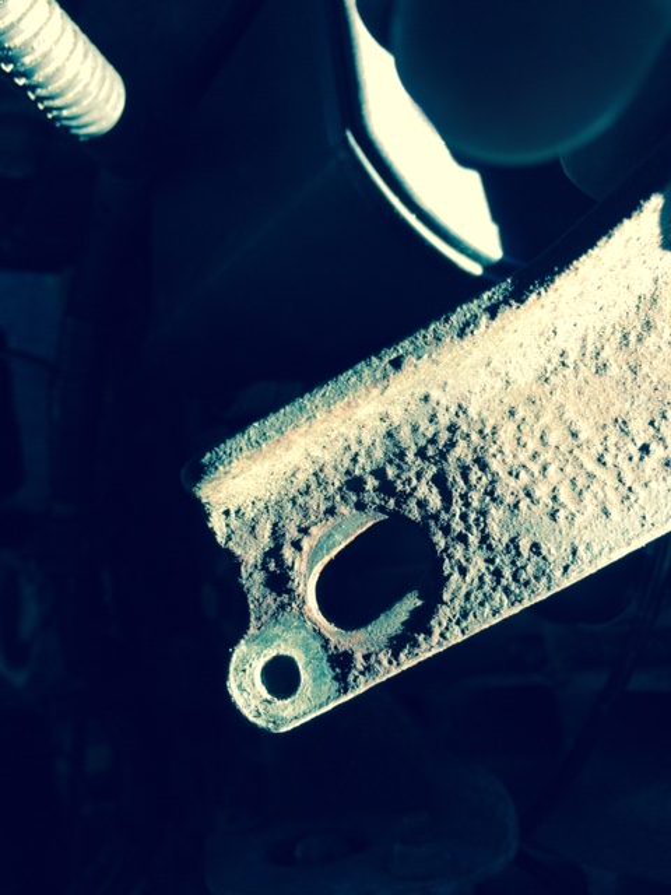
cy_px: 448
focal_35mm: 29
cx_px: 336
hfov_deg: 48.2
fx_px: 750
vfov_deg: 61.7
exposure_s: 1/120
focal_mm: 4.15
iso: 40
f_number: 2.2
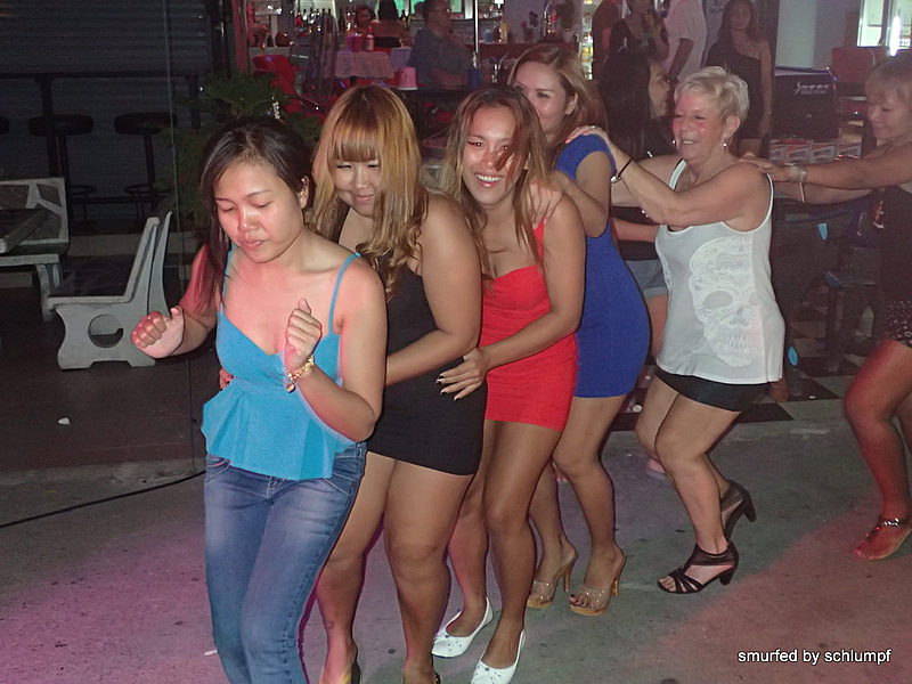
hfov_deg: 46.8
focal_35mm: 40
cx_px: 456
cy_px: 342
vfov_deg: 36.0
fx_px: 1054
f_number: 2.8
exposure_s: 1/40
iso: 800
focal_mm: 7.34
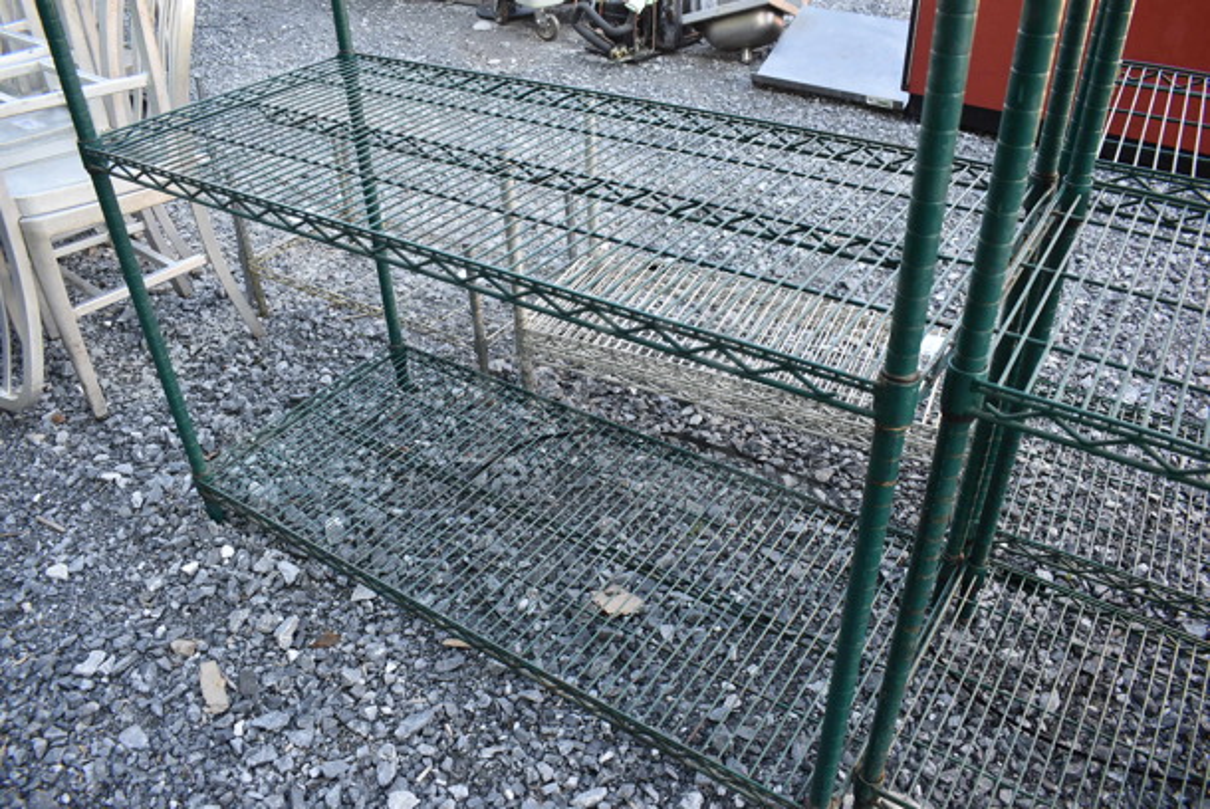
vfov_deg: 48.0
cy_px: 404
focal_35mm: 27
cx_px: 605
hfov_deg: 67.3
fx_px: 908
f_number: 5.6
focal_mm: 18
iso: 360
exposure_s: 1/125
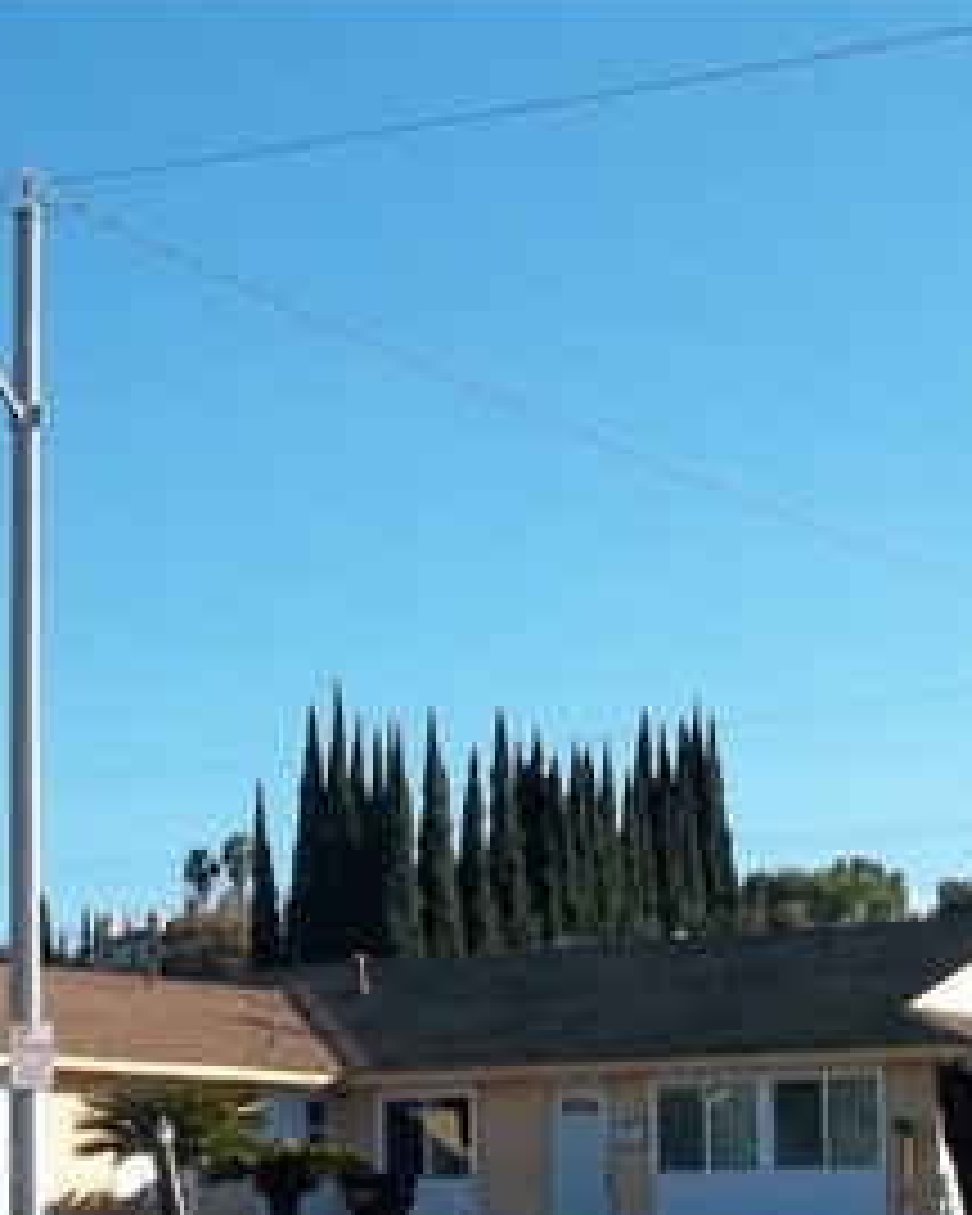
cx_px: 382
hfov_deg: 20.7
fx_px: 2661
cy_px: 1066
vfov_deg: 25.0
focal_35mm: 74
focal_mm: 5.7
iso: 80
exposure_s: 1/160
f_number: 8.8
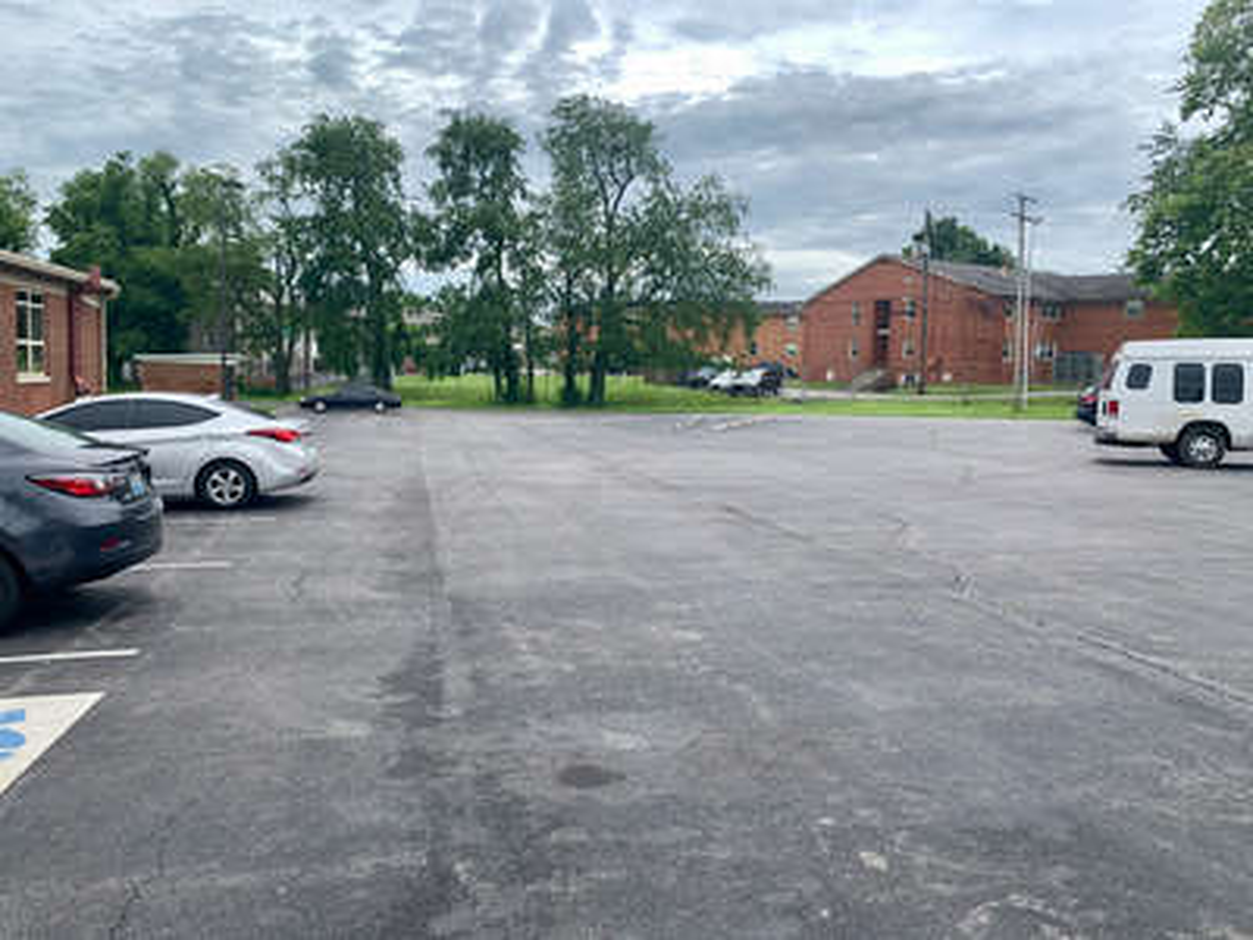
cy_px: 470
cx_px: 626
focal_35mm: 26
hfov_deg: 67.3
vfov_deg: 53.1
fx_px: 941
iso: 25
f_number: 1.8
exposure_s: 1/2160
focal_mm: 4.25
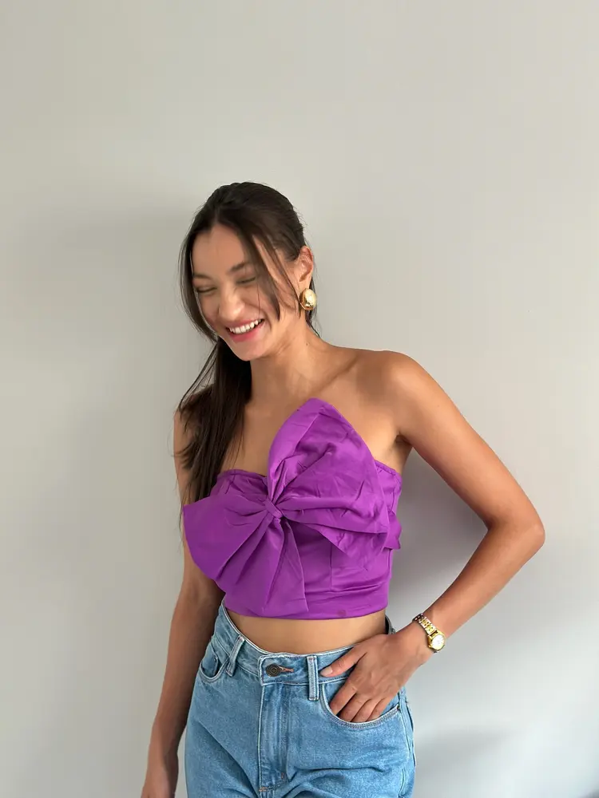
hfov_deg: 30.3
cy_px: 399
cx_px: 300
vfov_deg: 39.7
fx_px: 1107
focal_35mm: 48
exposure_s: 1/75
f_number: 1.78
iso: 125
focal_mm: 6.86
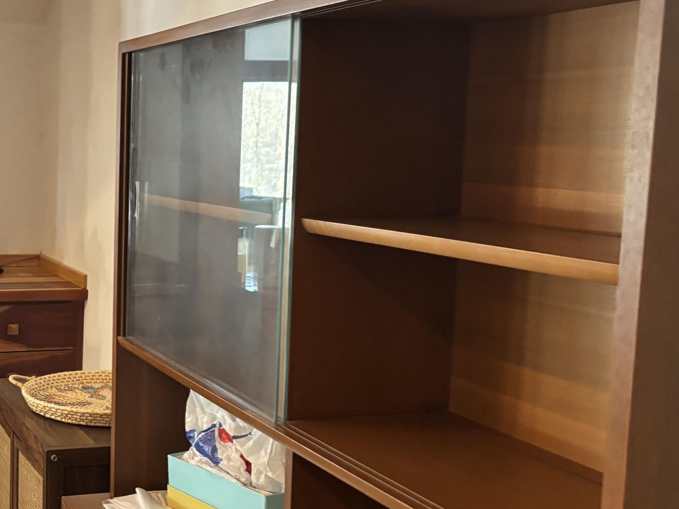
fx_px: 1040
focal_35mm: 53
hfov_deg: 34.3
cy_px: 265
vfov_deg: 27.5
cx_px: 75
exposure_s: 1/60
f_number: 1.6
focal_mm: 5.96
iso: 500
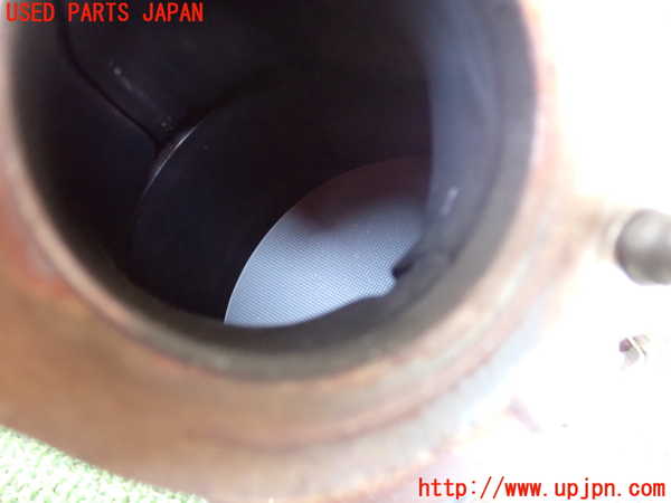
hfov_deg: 51.4
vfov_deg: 39.7
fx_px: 698
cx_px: 336
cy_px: 252
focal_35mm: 36
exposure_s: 1/50
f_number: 2.5
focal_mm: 6.37
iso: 1250
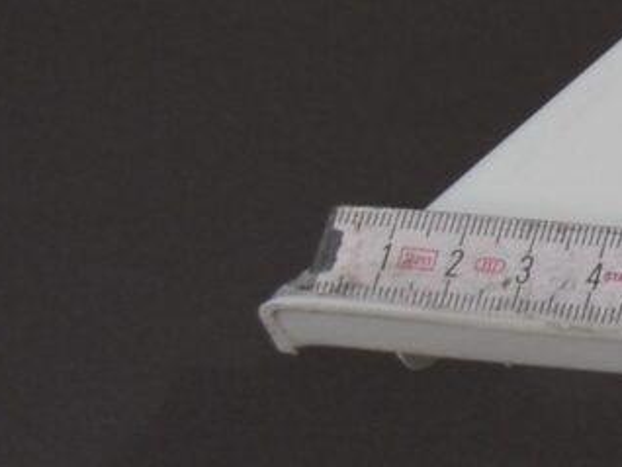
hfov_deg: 7.0
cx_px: 2230
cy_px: 306
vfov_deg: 6.4
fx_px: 4172
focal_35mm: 232
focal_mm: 20
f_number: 5.6
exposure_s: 1/125
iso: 250
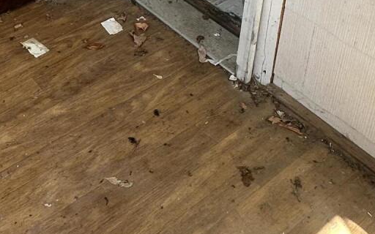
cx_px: 80
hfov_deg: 34.1
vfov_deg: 19.2
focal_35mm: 58
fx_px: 593
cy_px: -131
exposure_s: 1/99
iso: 50
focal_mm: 2.22
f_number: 2.2
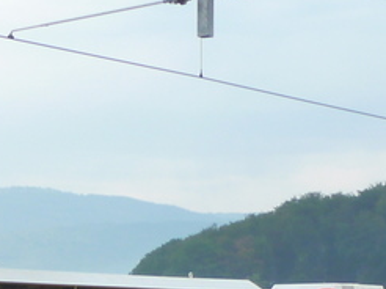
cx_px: -16
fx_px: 2039
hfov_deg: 10.7
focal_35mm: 183
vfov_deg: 7.9
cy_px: 481
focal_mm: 7.6
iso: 160
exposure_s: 1/200
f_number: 4.1
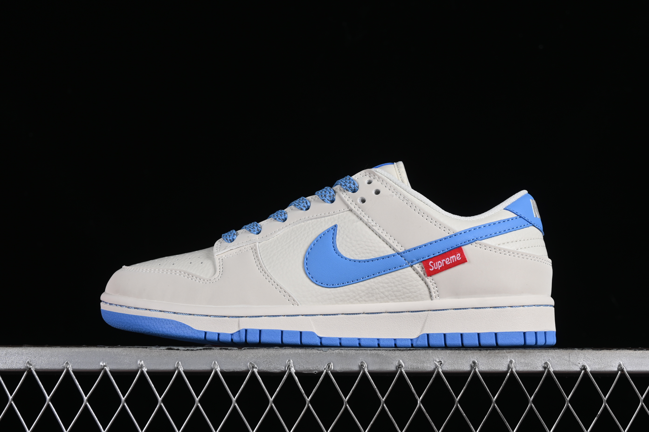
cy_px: 216
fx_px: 1352
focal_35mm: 75
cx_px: 324
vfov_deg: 18.2
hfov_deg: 27.0
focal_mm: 50
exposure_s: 1/80
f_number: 8
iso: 160
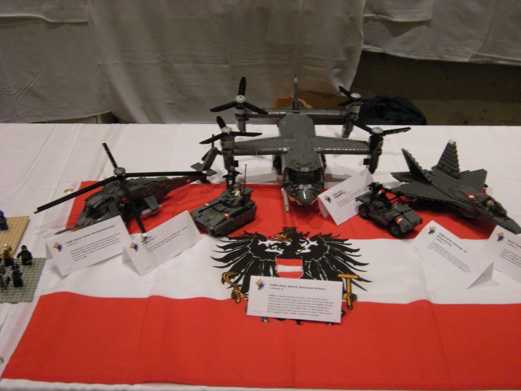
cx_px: 260
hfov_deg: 42.1
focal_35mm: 45
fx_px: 677
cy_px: 196
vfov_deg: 32.2
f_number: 3.5
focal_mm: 7.5
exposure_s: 1/54
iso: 340
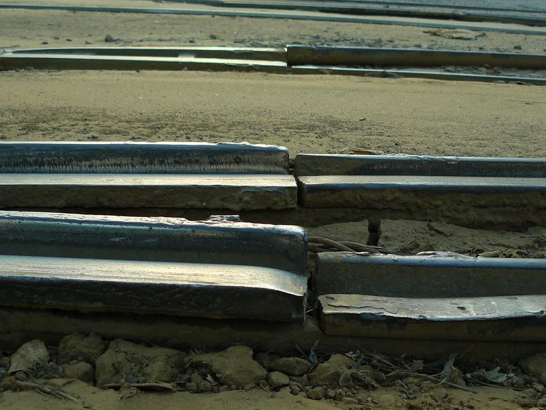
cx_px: 310
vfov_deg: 31.5
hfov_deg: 41.1
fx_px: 726
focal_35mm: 46
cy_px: 202
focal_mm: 6
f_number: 2.8
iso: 100
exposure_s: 1/125
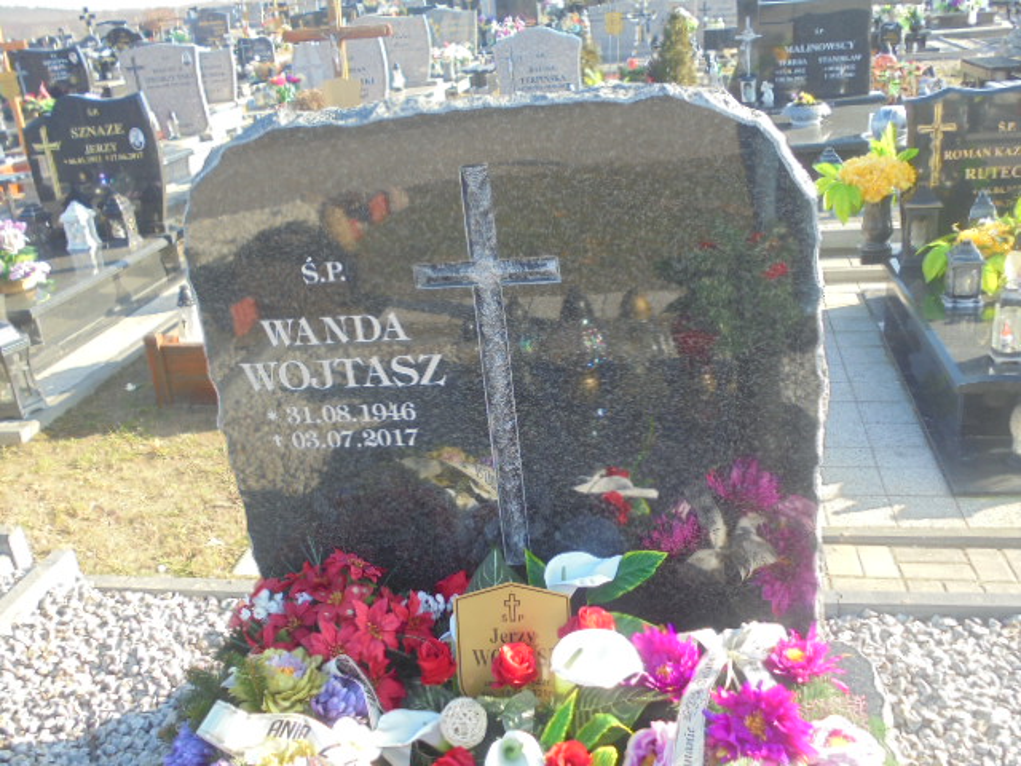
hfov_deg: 54.0
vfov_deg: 41.8
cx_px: 510
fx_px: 1003
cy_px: 383
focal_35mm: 34
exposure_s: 1/125
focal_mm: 6.1
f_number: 4
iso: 100
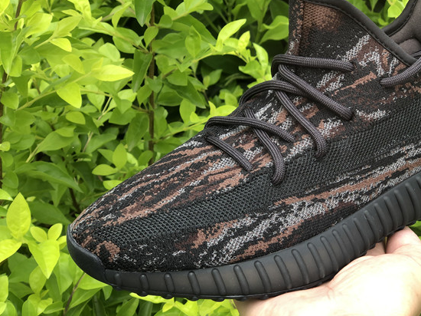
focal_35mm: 70
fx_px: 851
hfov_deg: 27.6
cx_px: 276
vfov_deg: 21.0
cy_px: 168
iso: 16
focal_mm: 6
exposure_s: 1/120
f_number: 2.4
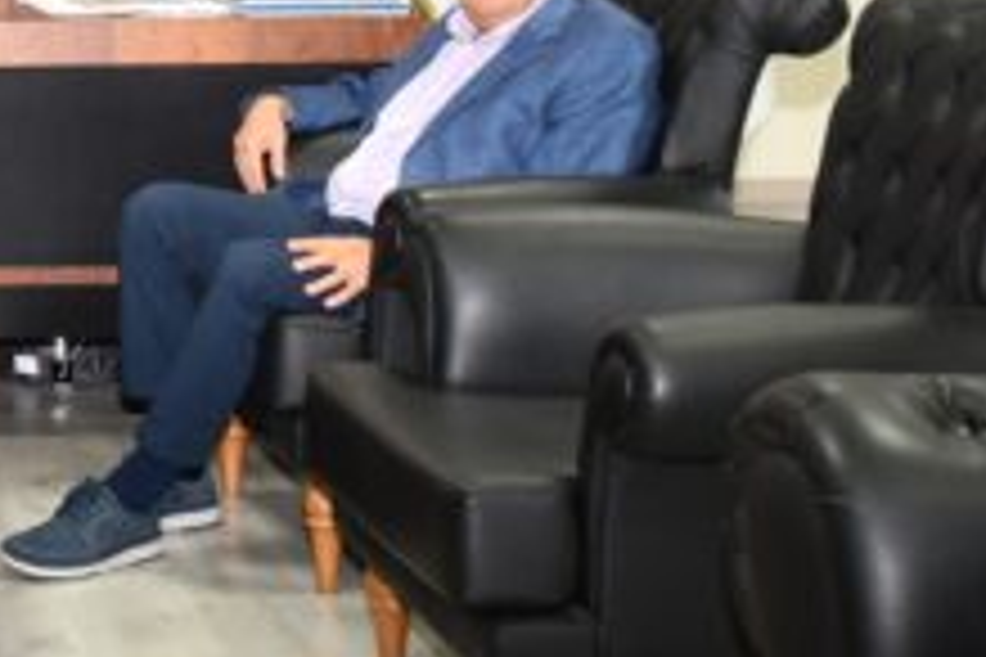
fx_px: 2739
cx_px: -227
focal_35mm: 100
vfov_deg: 13.4
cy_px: -99
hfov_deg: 19.1
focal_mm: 23
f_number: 4
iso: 720
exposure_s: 1/60
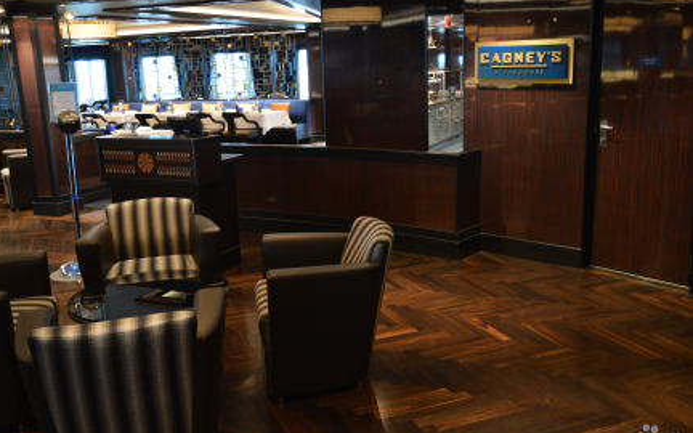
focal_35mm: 37
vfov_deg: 34.4
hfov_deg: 52.7
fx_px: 699
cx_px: 345
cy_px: 218
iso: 800
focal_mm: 24
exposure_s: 1/6
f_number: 3.8
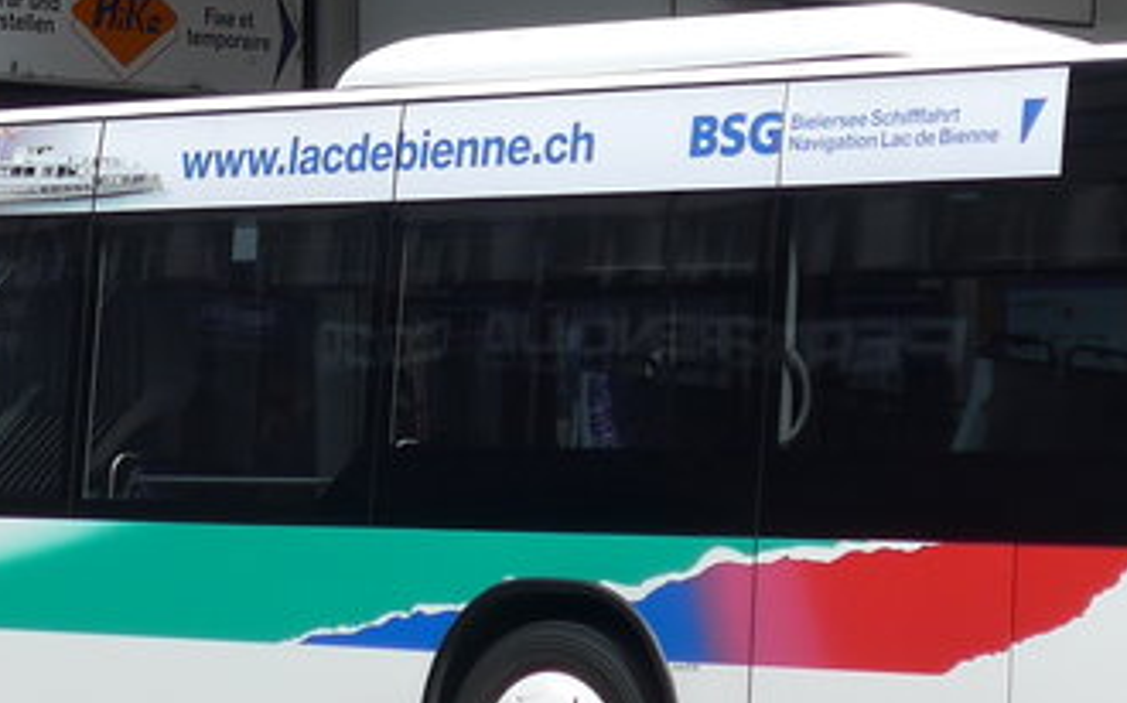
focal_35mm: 158
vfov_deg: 8.3
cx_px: 201
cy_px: 41
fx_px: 4851
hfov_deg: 13.2
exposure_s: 1/800
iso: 80
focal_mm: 8.4
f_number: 2.8
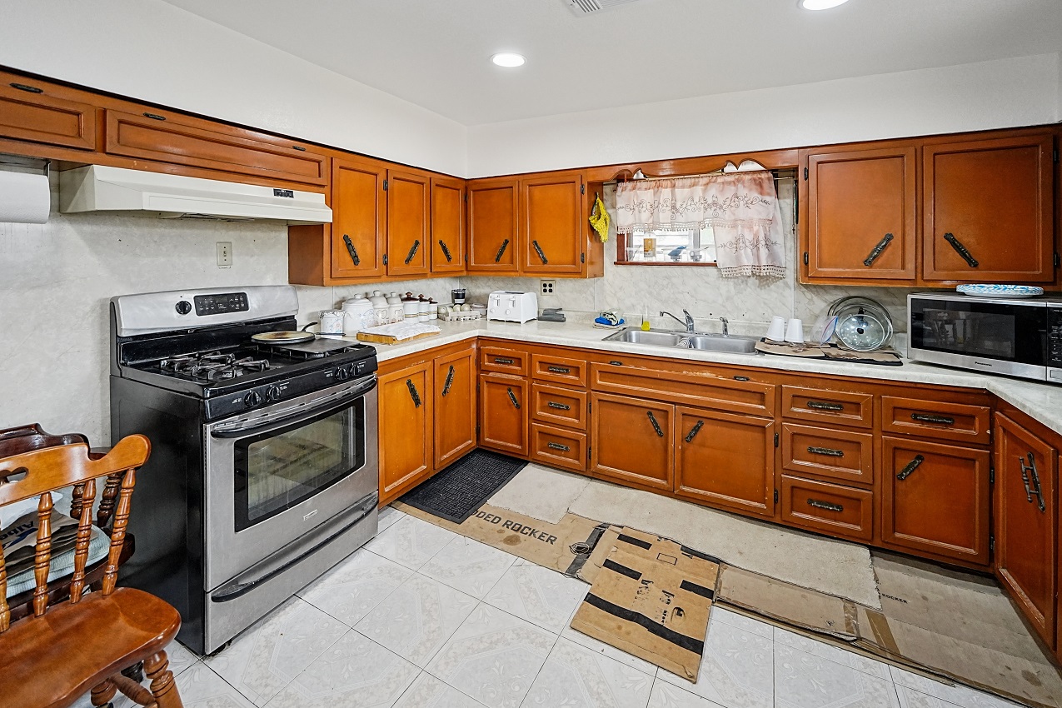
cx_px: 531
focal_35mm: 14
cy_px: 354
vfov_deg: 81.2
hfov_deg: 104.3
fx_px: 413
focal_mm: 14
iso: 3200
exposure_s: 1/800
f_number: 2.8
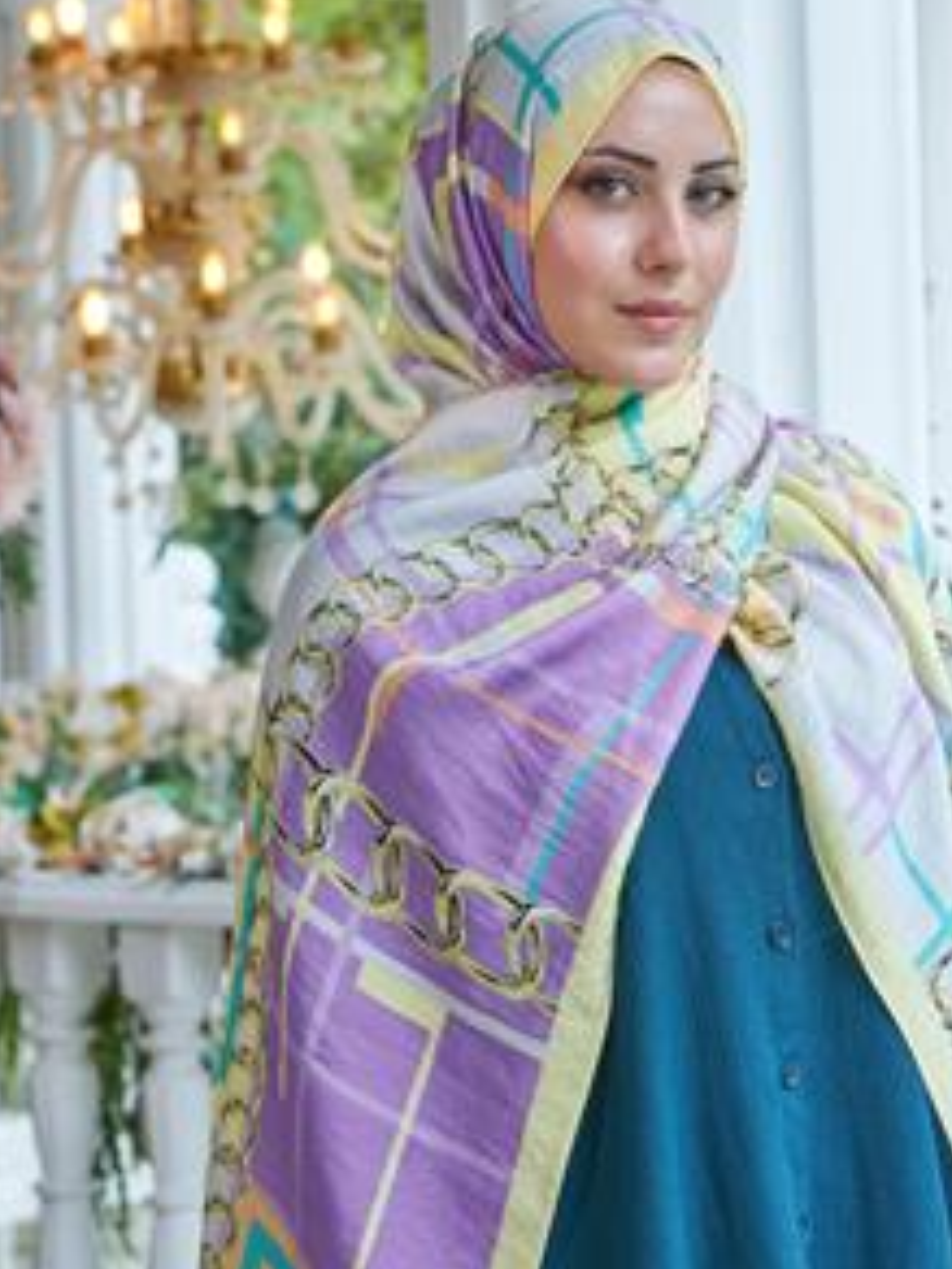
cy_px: 752
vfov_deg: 12.7
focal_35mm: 156
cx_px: 622
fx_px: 5720
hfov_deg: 9.5
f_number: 9
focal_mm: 102
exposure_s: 1/125
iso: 800
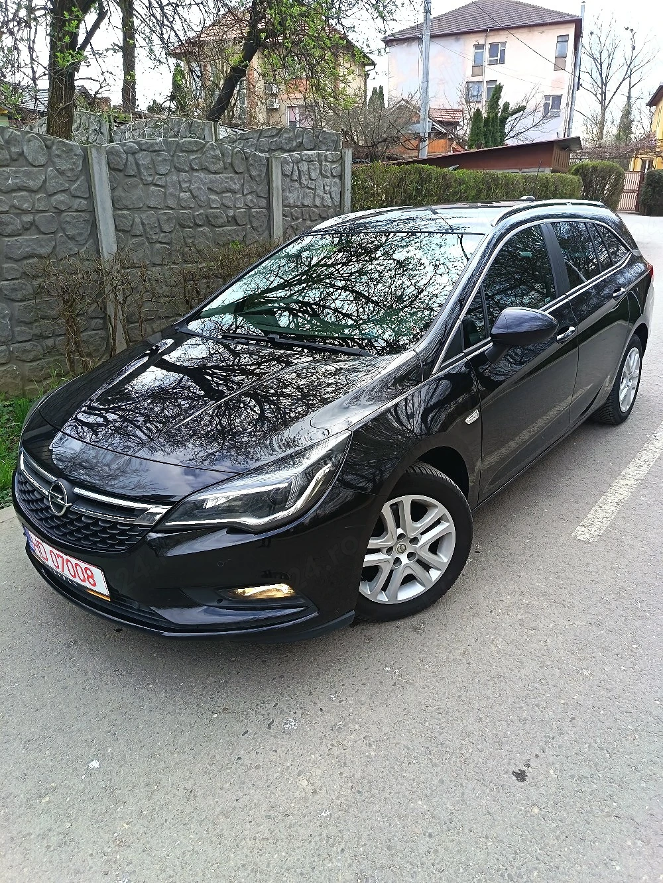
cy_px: 442
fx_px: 613
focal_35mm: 24
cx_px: 332
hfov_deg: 56.8
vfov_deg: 71.6
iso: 532
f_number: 1.75
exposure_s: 1/625
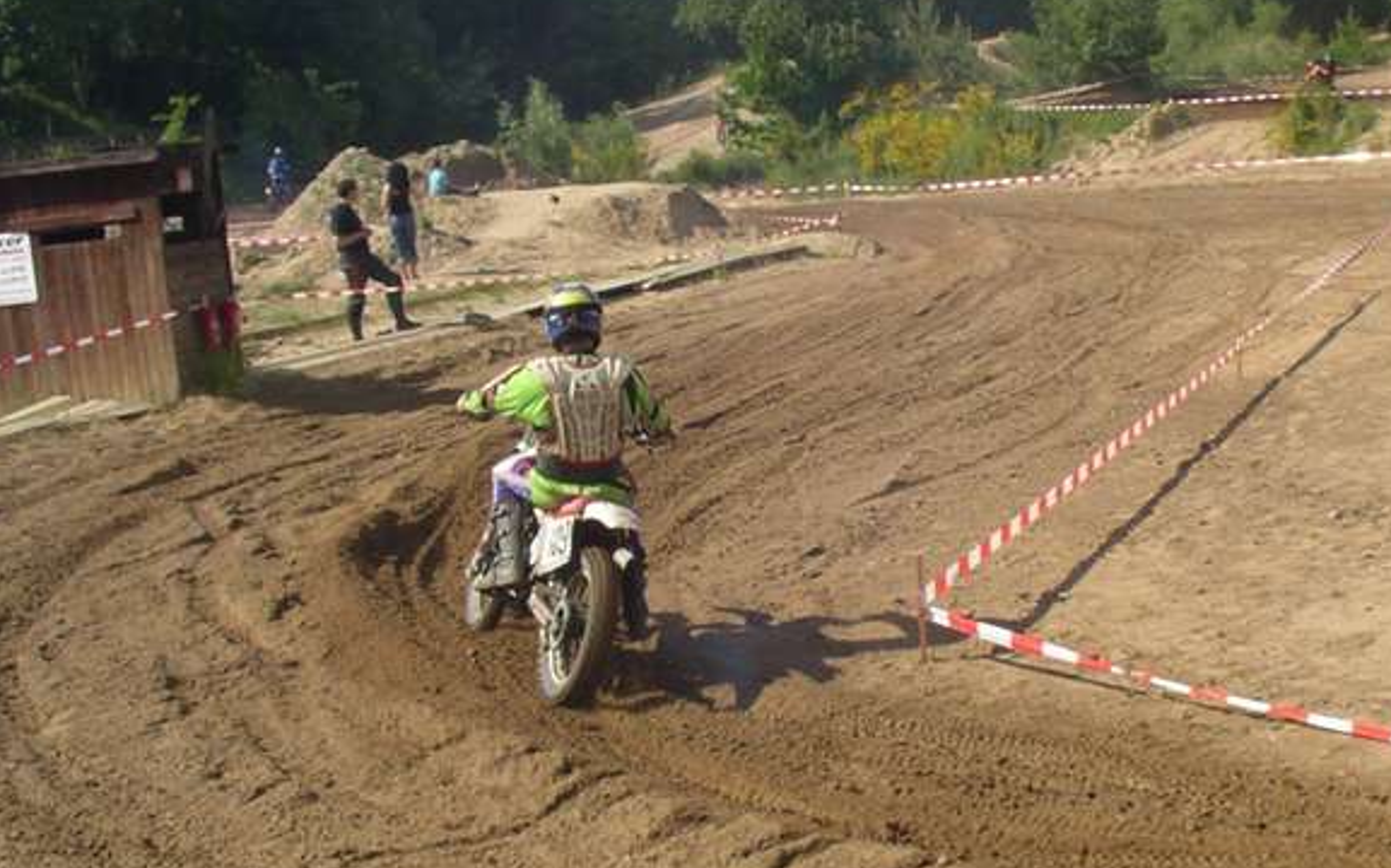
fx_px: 2577
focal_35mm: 68
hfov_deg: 30.1
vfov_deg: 19.1
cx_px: 890
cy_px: 523
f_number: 6.9
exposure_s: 1/160
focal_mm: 5.7
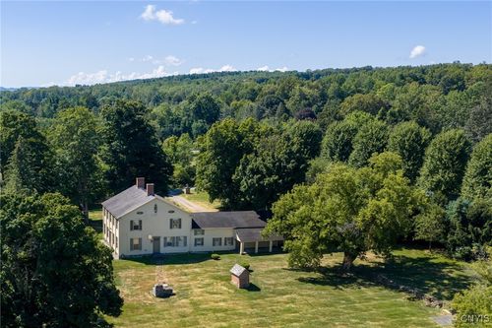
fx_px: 383
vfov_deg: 46.4
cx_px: 246
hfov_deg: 65.5
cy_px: 164
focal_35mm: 28
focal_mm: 14.45
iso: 320
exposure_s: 1/3200
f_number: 2.8
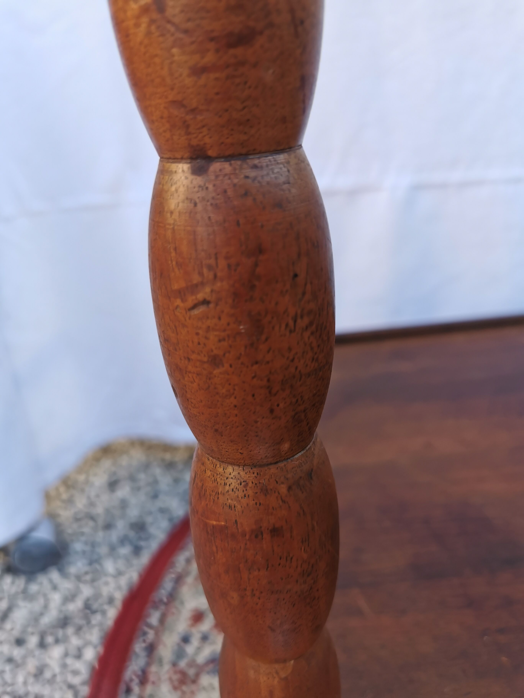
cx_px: 262
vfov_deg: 65.3
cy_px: 349
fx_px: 545
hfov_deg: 51.4
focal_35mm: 27
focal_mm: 5.56
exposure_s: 1/209
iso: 50
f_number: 1.6
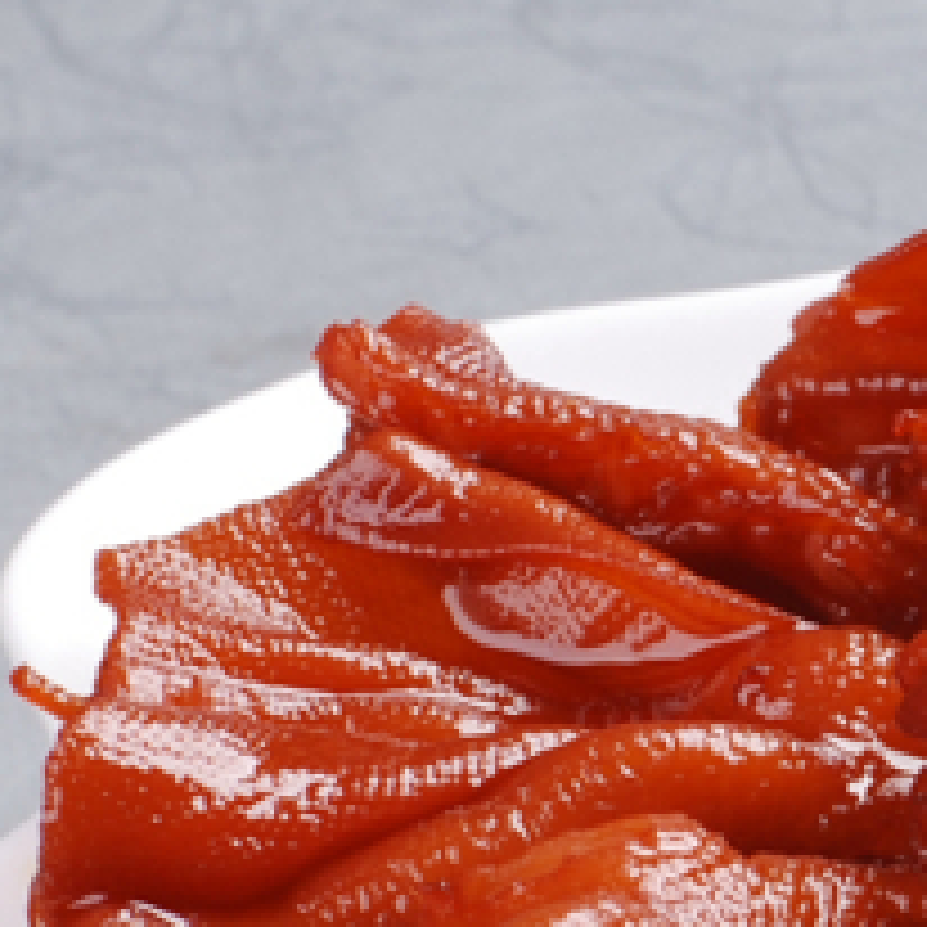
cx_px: 1206
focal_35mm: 317
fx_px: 9604
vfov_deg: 5.5
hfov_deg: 5.5
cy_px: 817
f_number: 13
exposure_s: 1/125
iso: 100
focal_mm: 50
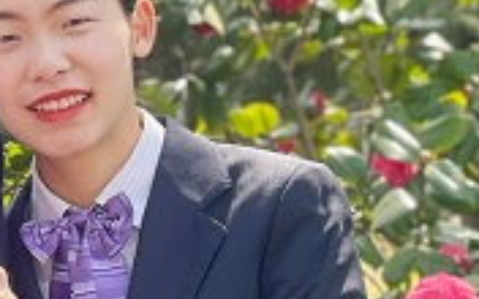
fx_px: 3277
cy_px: 33
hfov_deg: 8.2
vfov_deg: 5.2
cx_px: -226
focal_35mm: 251
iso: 25
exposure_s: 1/149
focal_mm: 6
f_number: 2
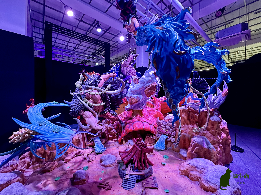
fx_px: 106
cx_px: 130
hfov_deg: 102.1
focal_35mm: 14
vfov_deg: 85.7
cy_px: 98
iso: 160
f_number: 2.2
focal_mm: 2.22
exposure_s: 1/60
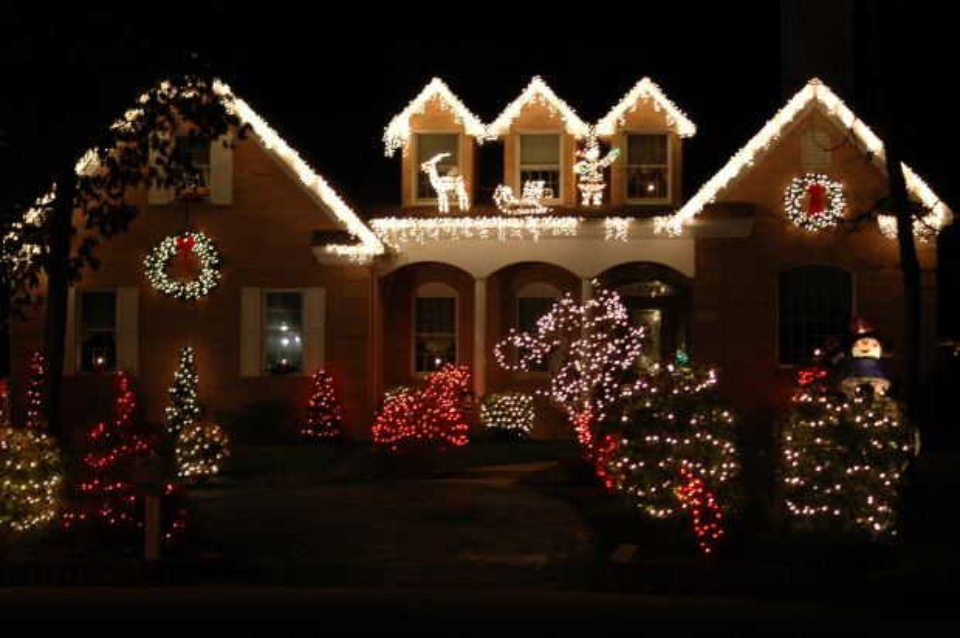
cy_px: 319
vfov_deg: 13.0
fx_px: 2797
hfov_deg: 19.5
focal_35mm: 105
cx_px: 480
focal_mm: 70
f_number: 4
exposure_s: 1/2
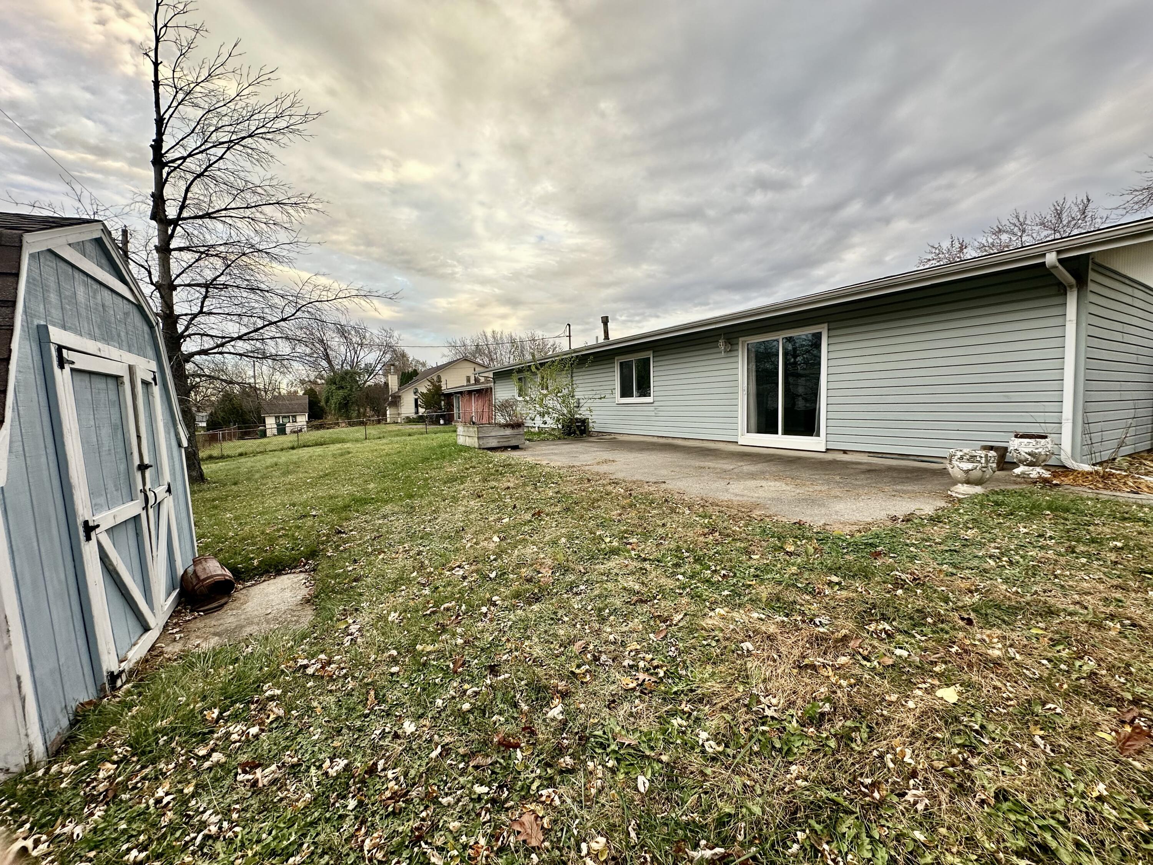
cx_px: 576
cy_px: 432
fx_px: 466
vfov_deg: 85.7
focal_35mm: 14
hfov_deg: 102.1
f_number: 2.2
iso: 40
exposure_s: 1/313
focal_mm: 2.22
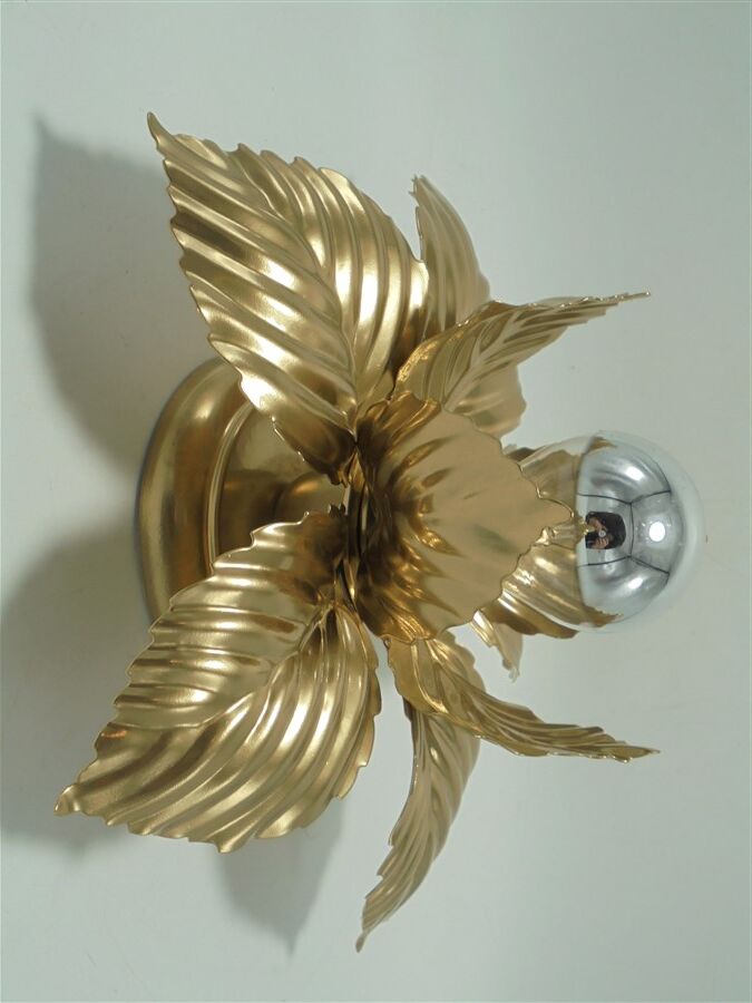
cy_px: 502
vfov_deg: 43.9
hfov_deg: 33.6
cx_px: 376
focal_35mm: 43
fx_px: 1246
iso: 100
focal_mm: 7.8
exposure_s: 1/80
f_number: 4.5
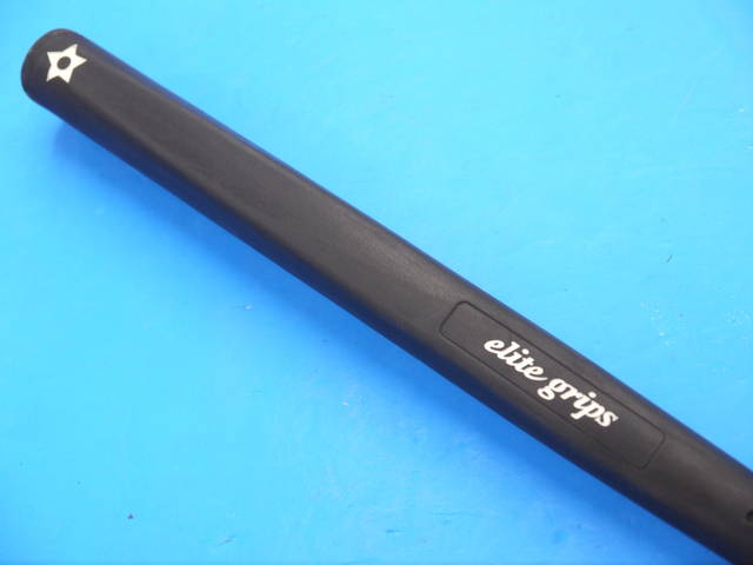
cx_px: 376
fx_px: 1697
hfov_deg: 25.0
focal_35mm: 78
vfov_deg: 18.9
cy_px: 282
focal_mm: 39
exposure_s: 1/80
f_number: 5.5
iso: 800
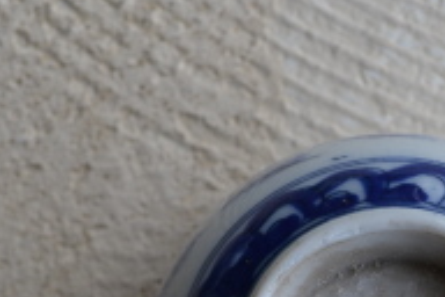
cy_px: 374
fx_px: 1607
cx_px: 387
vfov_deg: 10.3
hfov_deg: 15.6
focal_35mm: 130
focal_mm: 26
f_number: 5.6
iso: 125
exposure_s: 1/125
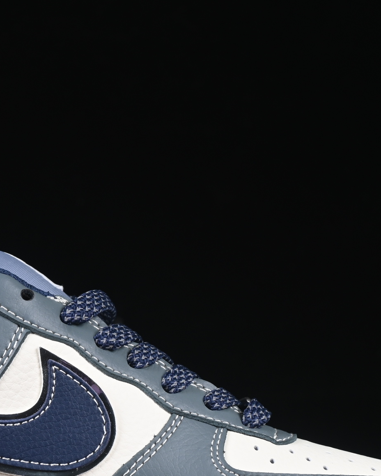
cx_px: 80
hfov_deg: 9.1
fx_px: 2382
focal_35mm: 169
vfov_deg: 11.4
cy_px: 380
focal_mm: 50
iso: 160
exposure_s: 1/60
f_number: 6.3
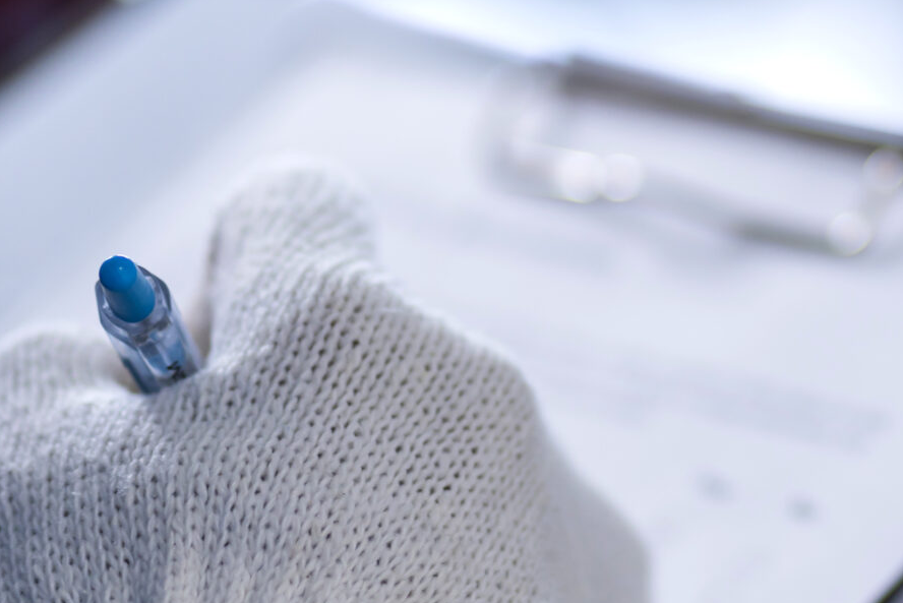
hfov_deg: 8.3
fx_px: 6148
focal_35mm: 245
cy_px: 344
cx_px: 949
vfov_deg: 5.6
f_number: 1.8
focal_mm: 85
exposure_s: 1/320
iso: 250
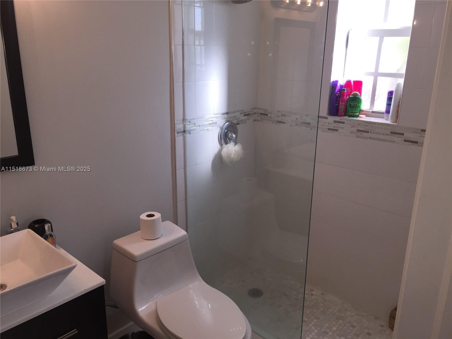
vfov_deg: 48.2
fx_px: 379
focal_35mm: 29
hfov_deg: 61.7
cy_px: 170
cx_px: 226
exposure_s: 1/120
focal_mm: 4.15
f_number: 2.2
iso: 50
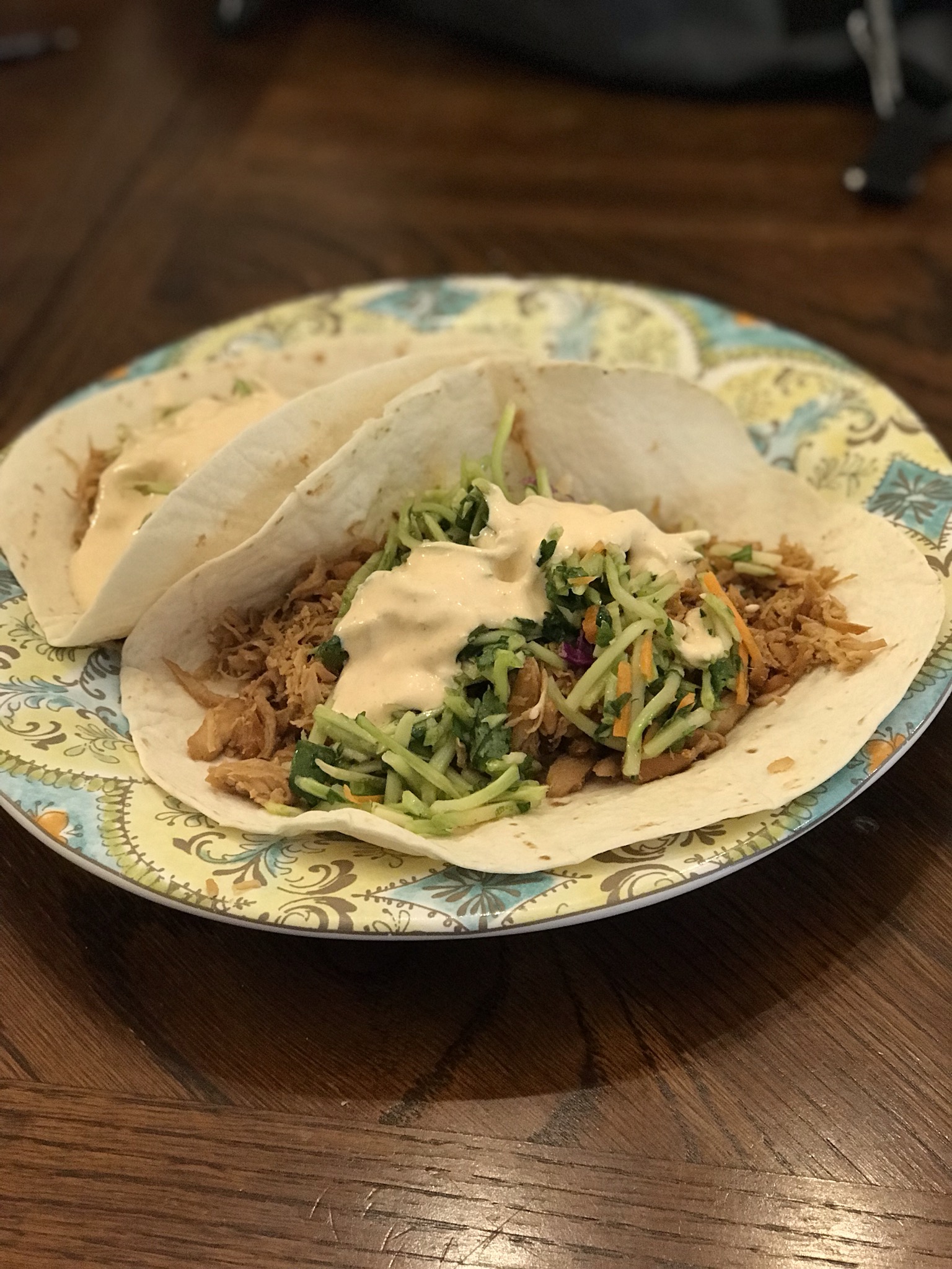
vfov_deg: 33.8
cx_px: 476
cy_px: 634
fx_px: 2090
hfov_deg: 25.7
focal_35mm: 57
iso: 400
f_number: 2.8
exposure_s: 1/60
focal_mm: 6.6
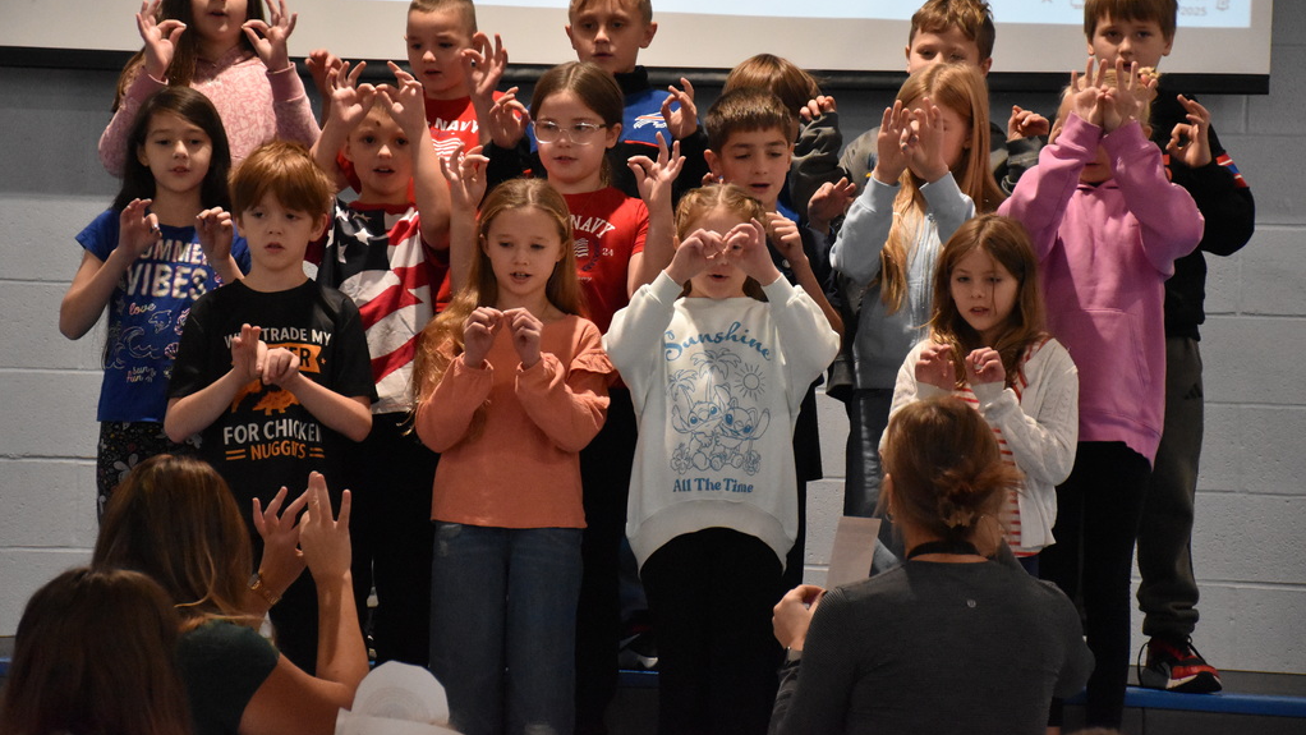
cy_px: 305
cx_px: 653
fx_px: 4364
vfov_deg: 9.6
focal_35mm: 126
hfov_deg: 17.0
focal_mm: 80
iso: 6400
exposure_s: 1/320
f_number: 5.3
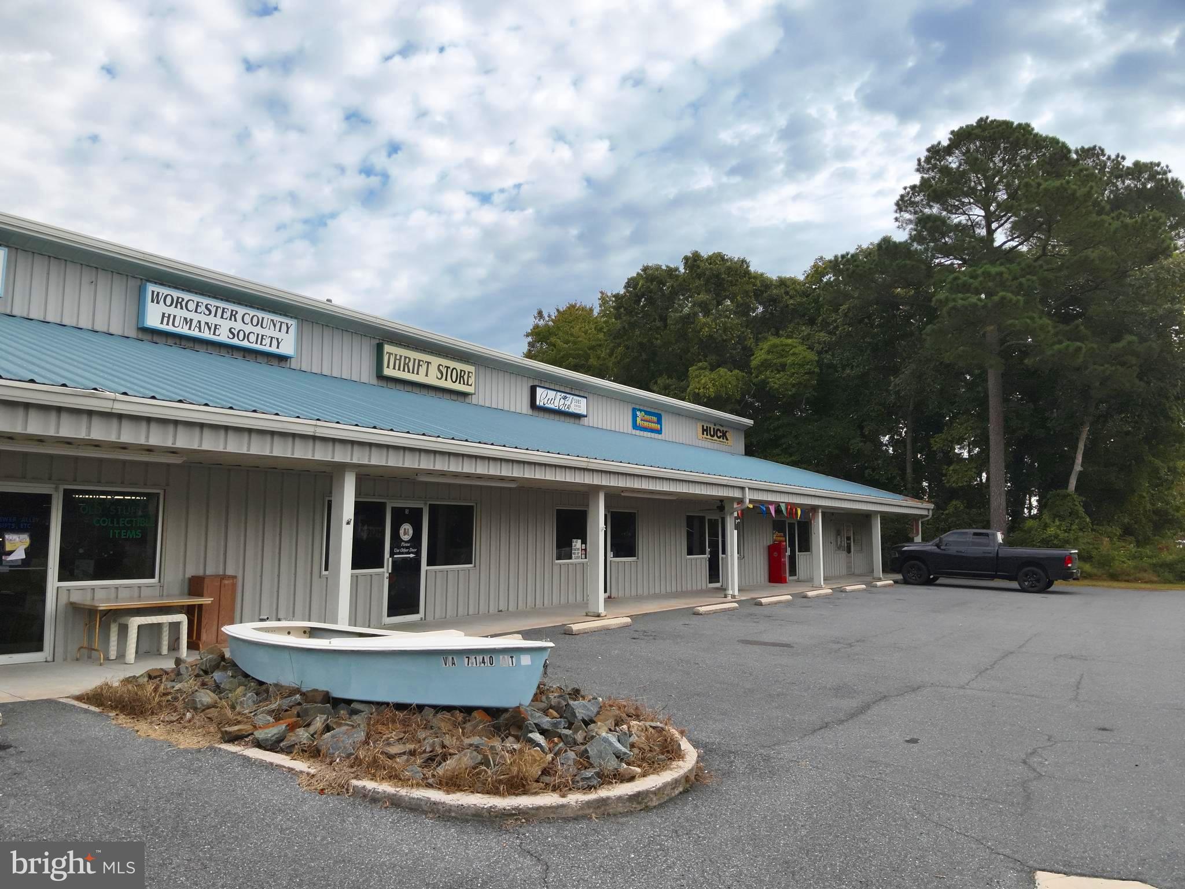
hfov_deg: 71.6
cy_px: 444
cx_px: 592
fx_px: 822
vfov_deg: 56.8
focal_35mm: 24
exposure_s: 1/800
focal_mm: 4.4
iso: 100
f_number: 2.8
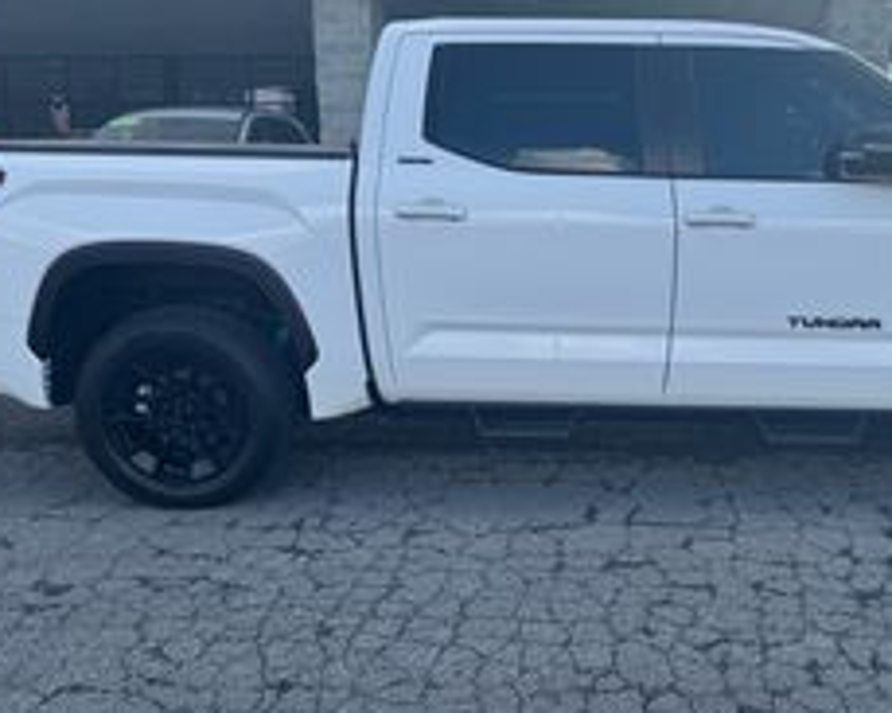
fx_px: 1082
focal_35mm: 41
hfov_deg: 44.1
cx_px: 600
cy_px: 386
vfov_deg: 36.4
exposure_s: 1/1637
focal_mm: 6.76
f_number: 1.78
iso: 80
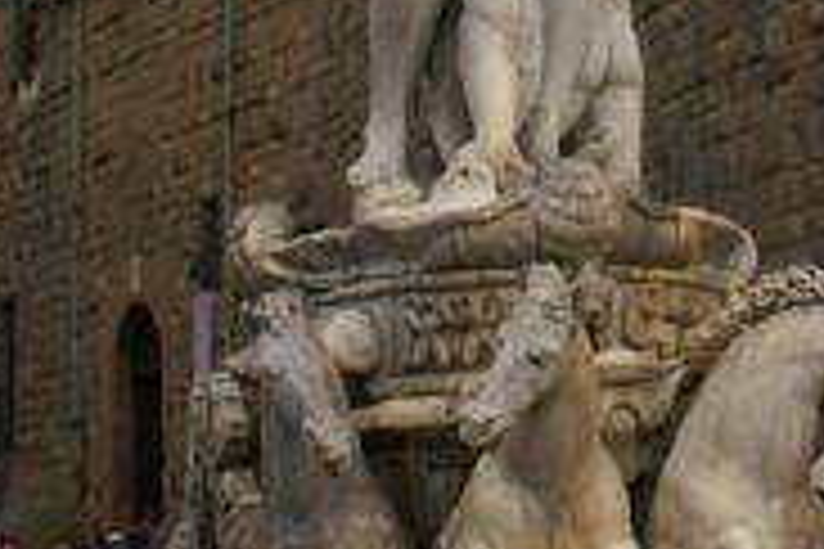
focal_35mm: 128
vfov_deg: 10.5
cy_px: -166
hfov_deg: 15.8
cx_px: 743
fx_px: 2930
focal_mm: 26
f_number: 9
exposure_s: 1/80
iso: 100
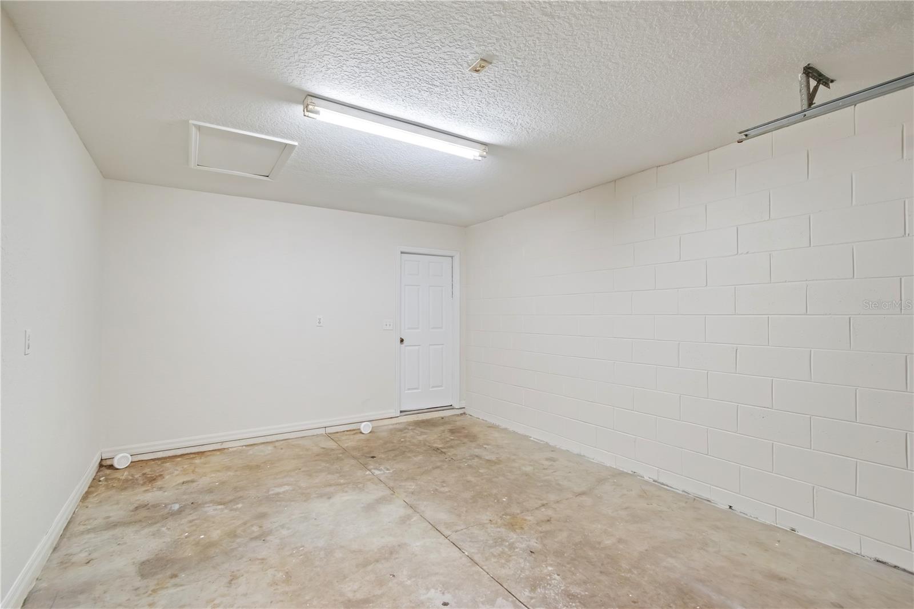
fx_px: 381
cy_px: 304
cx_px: 457
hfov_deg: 100.4
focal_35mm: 15
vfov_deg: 77.3
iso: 250
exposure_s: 1/5
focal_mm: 10
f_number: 9
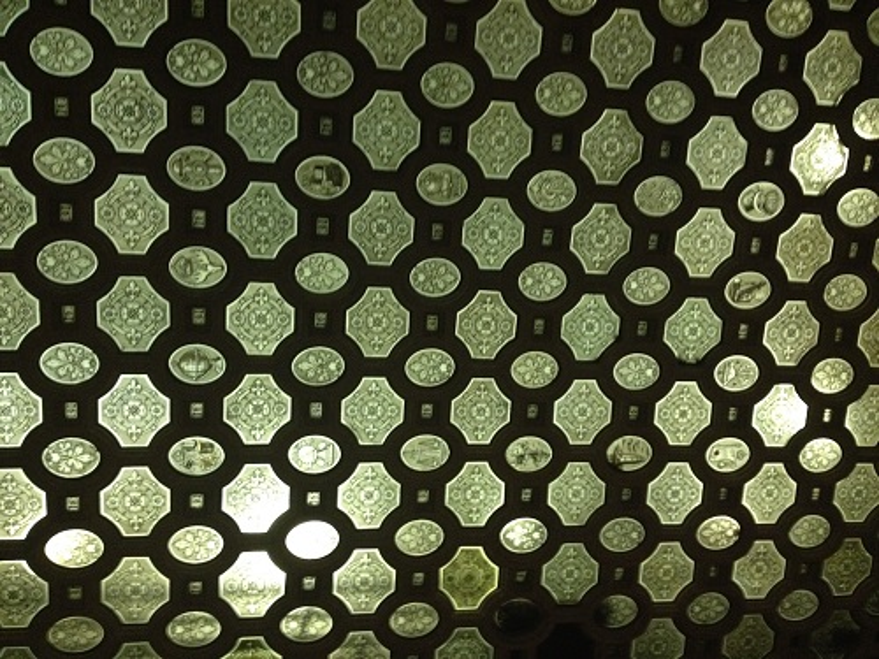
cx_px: 440
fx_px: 889
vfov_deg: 40.7
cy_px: 330
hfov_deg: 52.6
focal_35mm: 35
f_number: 2.4
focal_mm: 4.28
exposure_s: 1/15
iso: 320
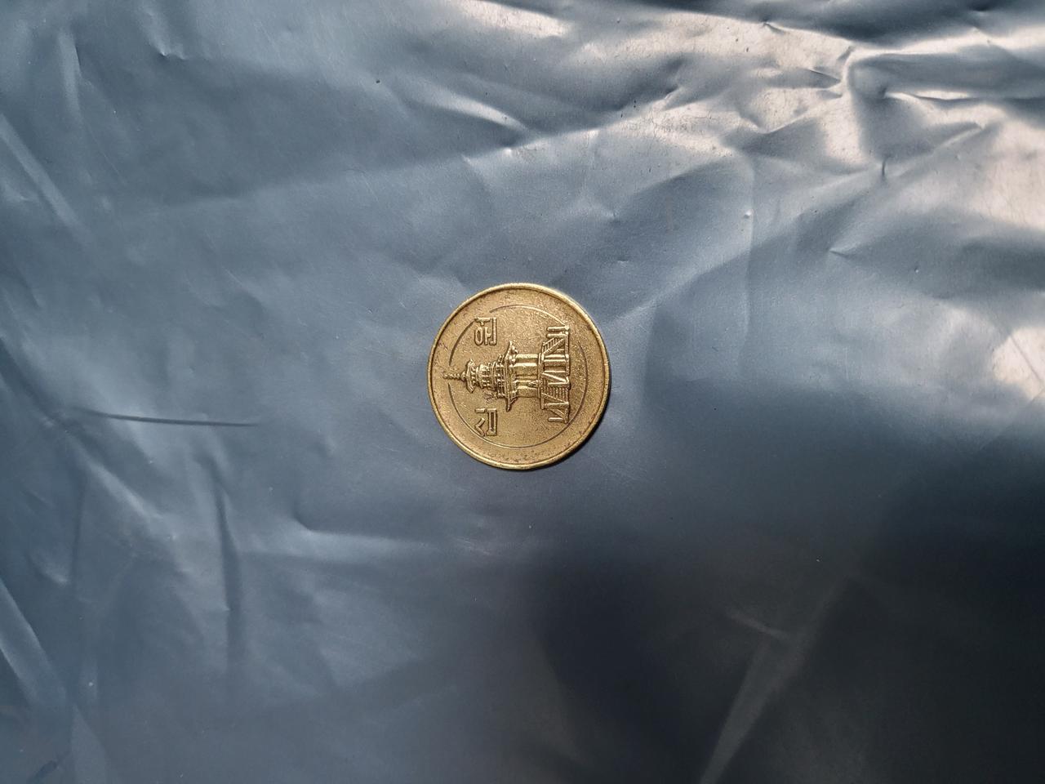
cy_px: 392
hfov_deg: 71.6
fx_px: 725
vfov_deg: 56.8
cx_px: 522
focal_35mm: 24
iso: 250
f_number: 1.8
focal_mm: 5
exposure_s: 1/120
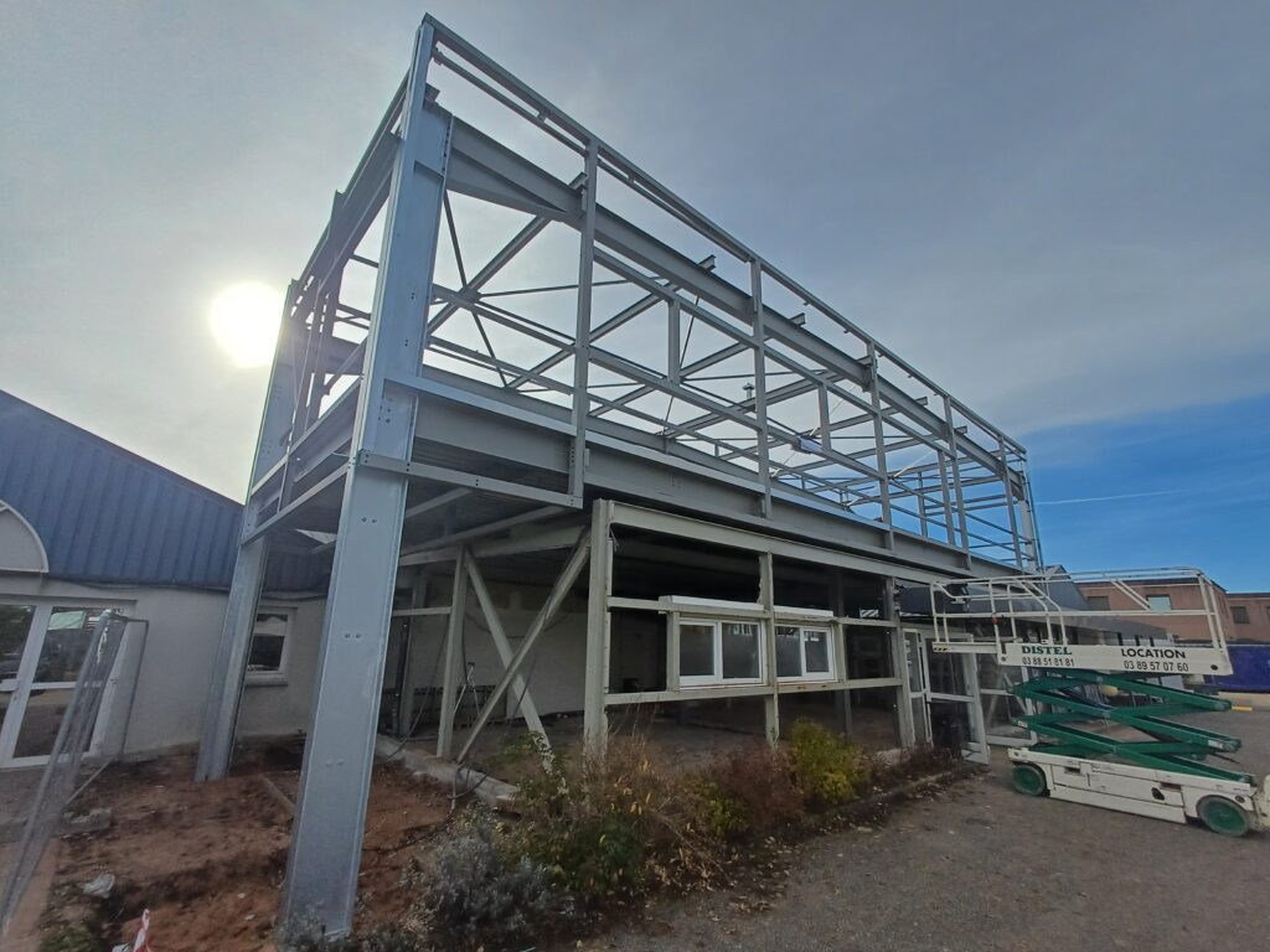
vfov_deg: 78.1
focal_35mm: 16
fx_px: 587
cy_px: 476
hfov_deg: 94.5
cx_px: 635
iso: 40
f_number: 2.2
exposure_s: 1/2433
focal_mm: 1.64
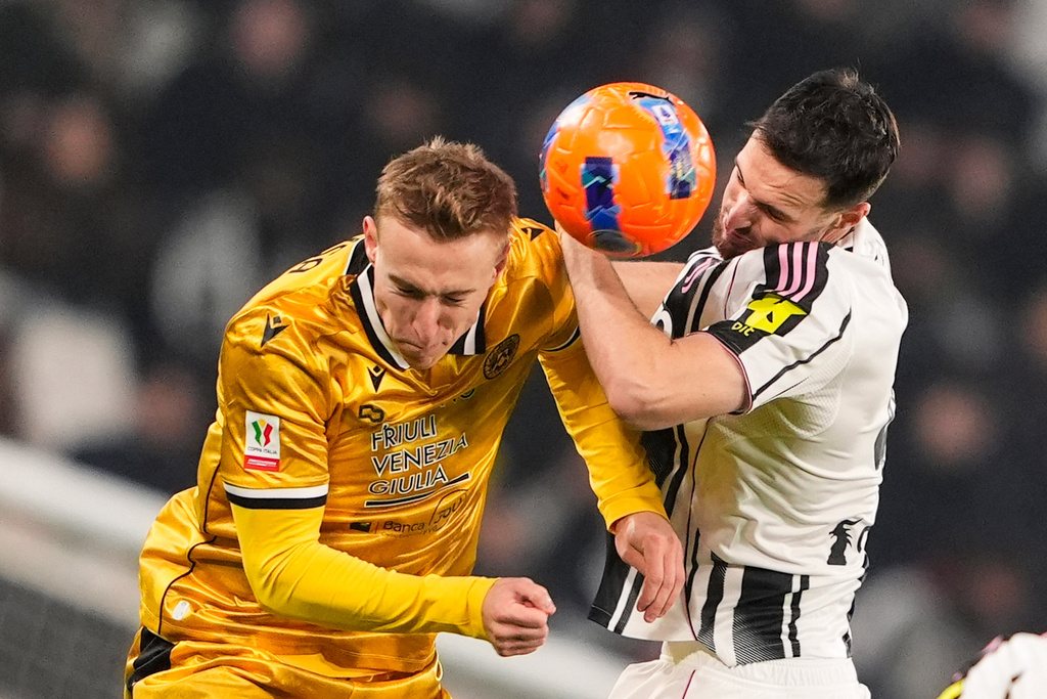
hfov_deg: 5.2
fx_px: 11634
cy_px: 350
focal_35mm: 400
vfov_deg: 3.4
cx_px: 524
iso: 2000
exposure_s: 1/1600
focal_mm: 400
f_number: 2.8
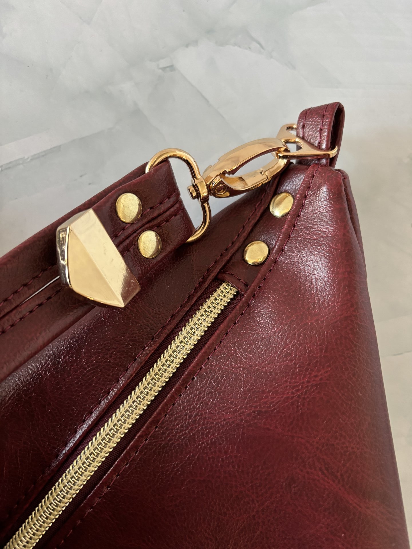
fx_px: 413
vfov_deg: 67.3
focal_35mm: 26
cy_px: 274
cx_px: 206
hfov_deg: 53.1
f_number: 1.6
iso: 400
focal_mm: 5.96
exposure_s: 1/60
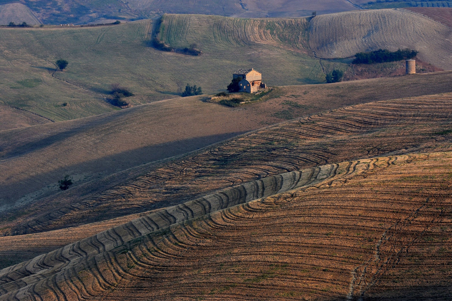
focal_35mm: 202
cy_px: 150
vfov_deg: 6.8
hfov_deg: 10.2
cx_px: 226
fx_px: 2542
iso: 100
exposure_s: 1/100
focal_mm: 135
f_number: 9
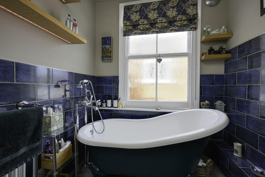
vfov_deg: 75.5
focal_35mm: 16
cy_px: 88
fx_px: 114
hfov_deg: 98.5
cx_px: 132
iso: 320
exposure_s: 1/60
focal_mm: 15.5
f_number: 8
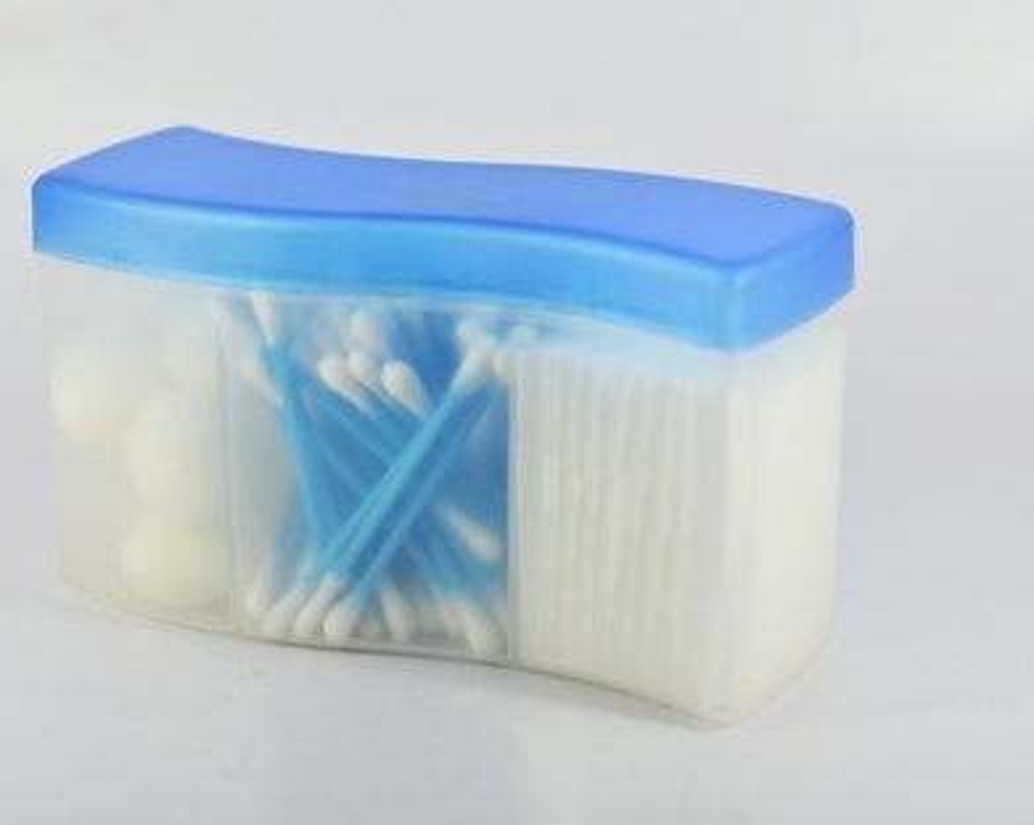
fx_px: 2751
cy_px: 394
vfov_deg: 17.1
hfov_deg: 21.3
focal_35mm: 90
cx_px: 428
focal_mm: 50
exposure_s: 1/160
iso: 100
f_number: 3.5
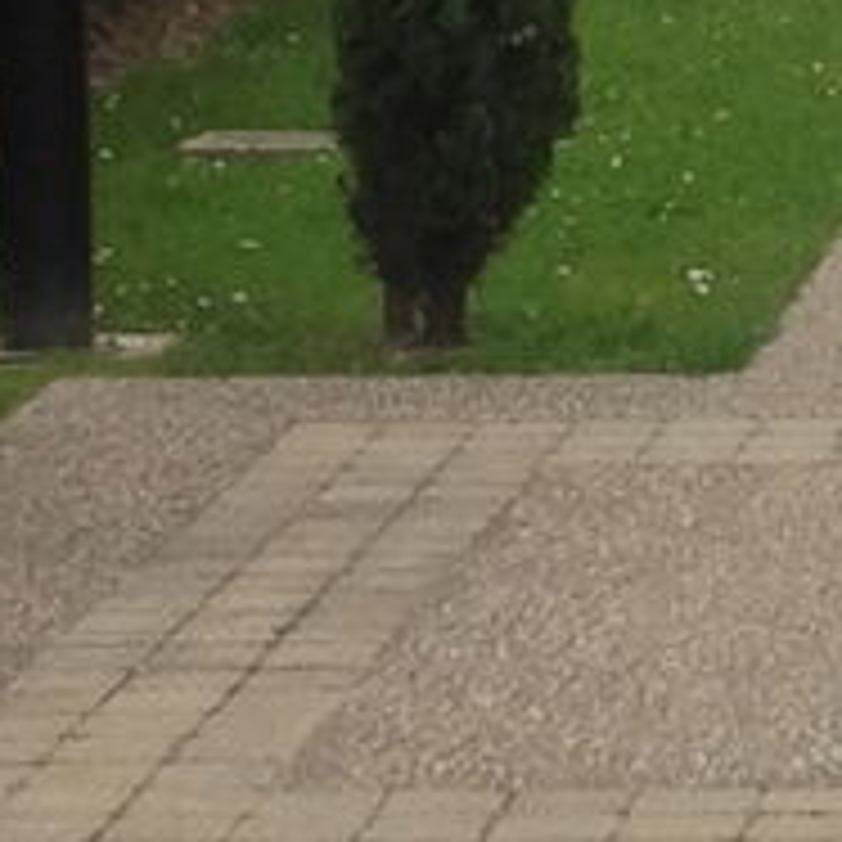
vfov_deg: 6.6
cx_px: 1351
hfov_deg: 6.5
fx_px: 7265
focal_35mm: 264
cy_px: -241
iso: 50
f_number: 2.4
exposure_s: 1/1080
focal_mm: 4.28
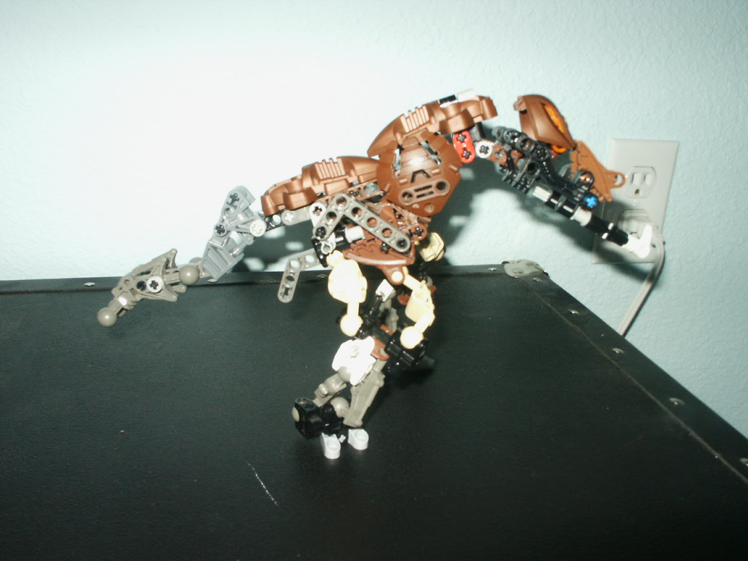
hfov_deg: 52.6
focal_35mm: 35
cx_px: 374
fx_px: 756
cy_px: 280
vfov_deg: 40.7
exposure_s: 1/45
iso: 200
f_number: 6.7
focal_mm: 7.18
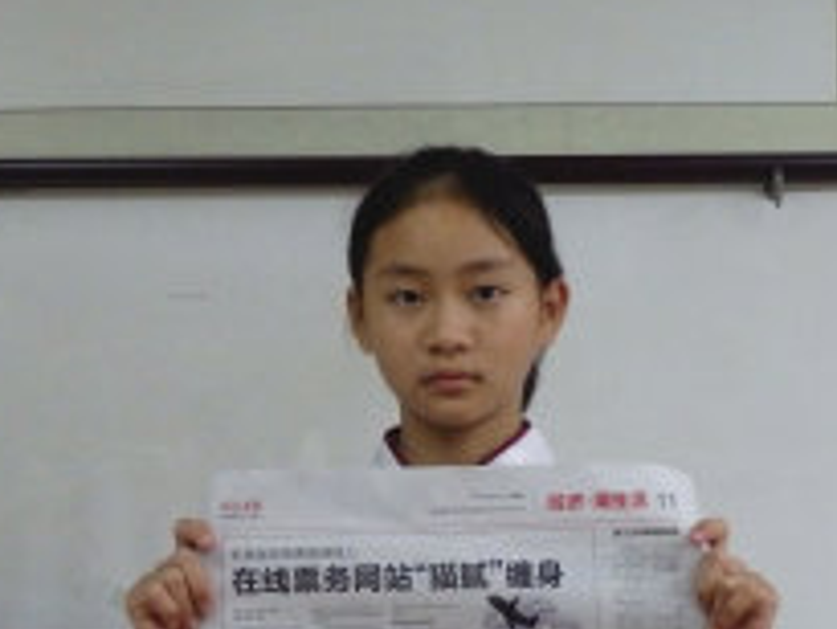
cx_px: 482
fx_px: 2831
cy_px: 468
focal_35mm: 117
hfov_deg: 16.8
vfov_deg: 12.6
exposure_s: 1/80
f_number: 4
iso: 800
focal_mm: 8.9
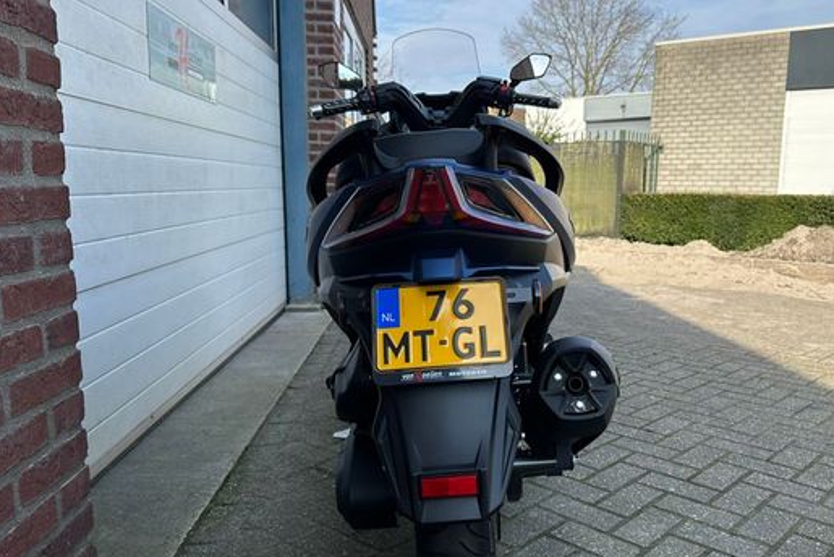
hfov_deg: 60.0
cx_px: 474
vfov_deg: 42.3
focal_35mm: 31
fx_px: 719
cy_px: 311
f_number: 1.78
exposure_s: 1/1949
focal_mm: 6.86
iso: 80
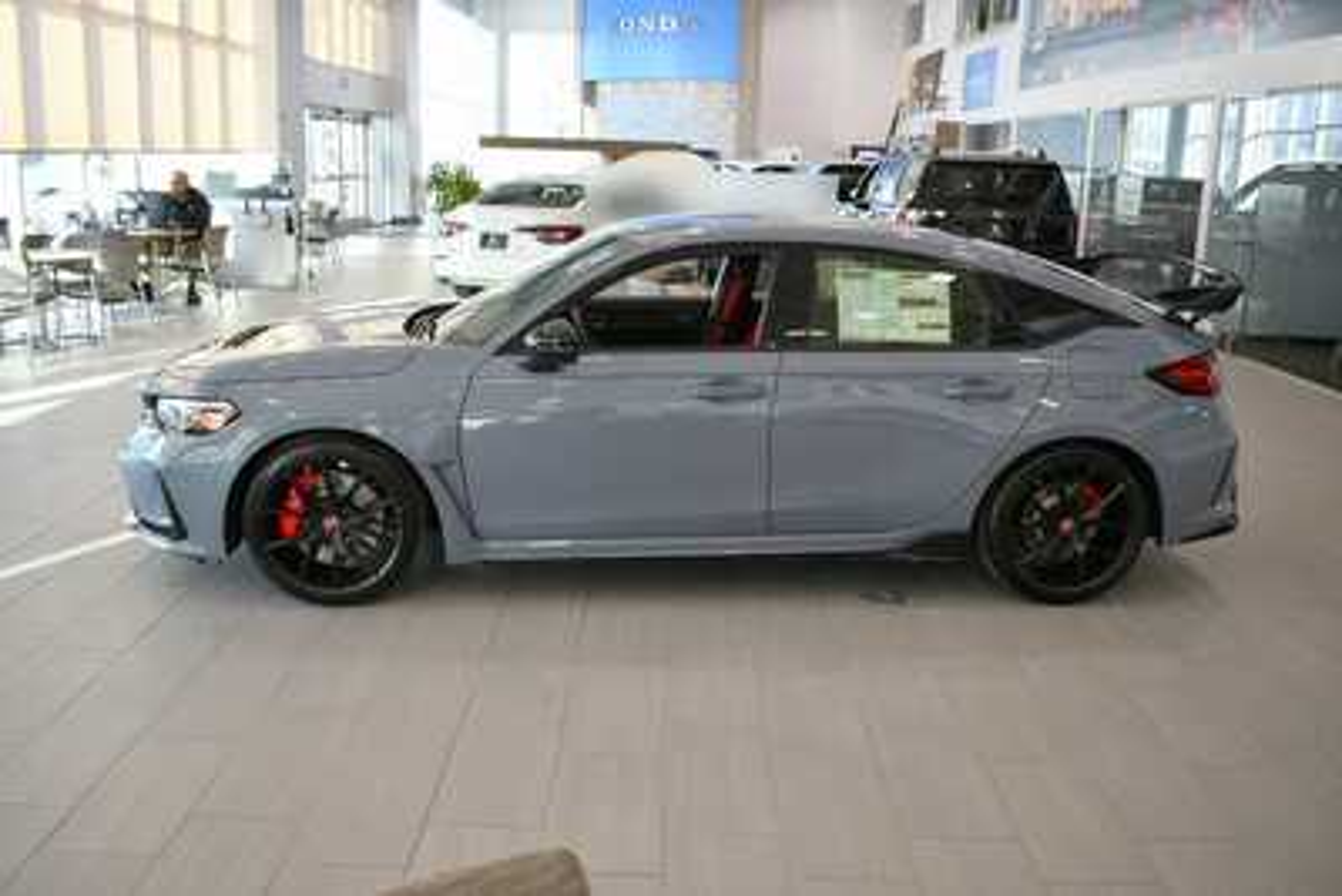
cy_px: 448
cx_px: 671
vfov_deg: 40.0
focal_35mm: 33
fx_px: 1231
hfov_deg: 57.2
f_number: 4.5
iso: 400
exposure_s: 1/250
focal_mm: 22
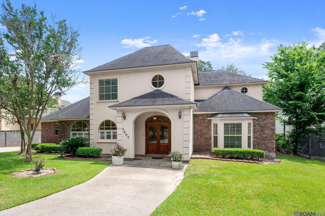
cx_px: 162
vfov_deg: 65.9
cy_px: 108
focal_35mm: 18
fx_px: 167
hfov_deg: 88.5
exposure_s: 1/500
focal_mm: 18.5
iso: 400
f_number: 10
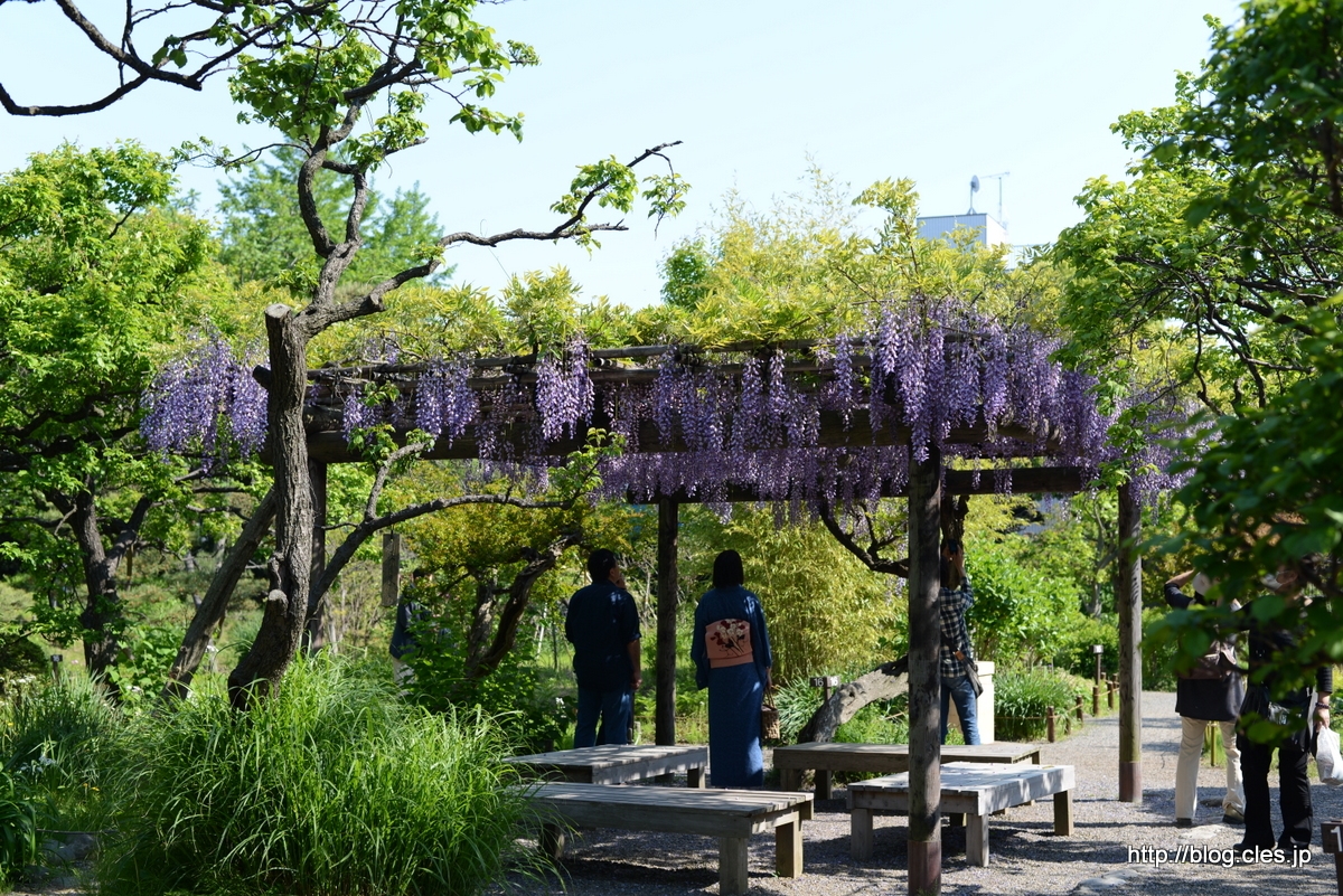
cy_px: 448
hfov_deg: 39.6
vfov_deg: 27.0
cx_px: 672
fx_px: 1866
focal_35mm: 50
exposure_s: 1/250
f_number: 5.6
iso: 100
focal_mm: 50
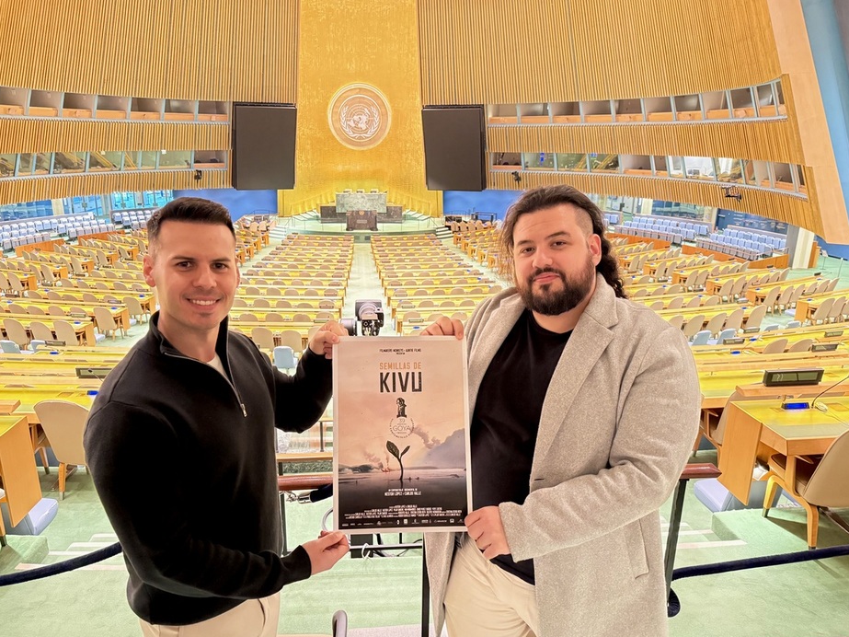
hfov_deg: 67.3
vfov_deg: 53.0
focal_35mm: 26
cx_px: 401
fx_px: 638
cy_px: 342
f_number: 1.78
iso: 1250
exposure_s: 1/30
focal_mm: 6.76
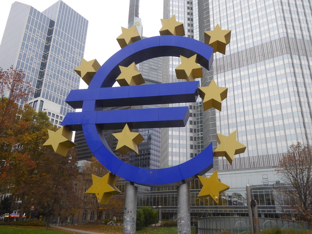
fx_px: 261
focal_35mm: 29
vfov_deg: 48.2
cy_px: 117
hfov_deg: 61.7
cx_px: 156
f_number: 3.5
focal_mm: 5
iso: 125
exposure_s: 1/60
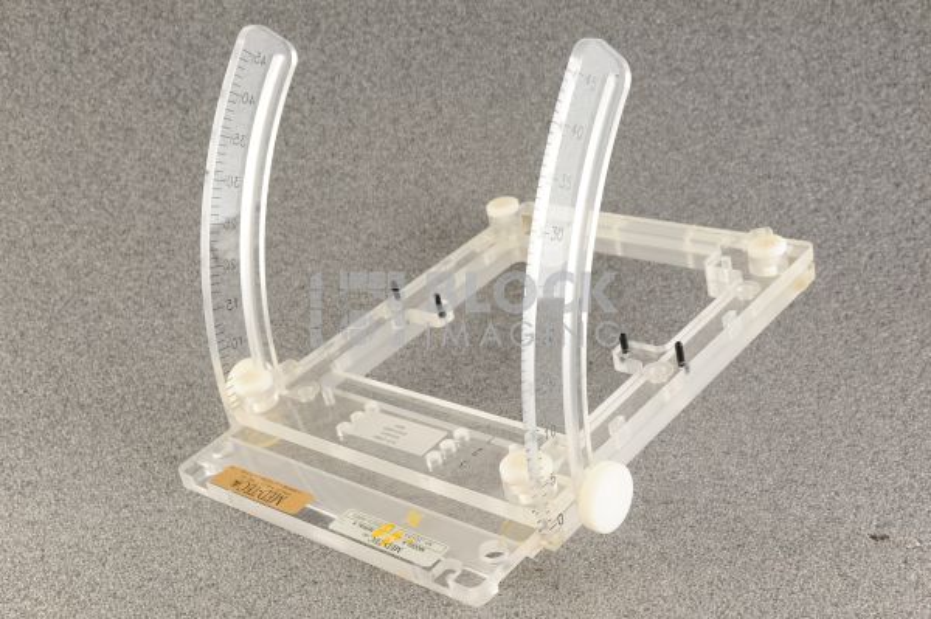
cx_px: 466
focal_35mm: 50
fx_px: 1292
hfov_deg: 39.6
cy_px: 310
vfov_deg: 26.9
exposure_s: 1/160
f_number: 13
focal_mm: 50
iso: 1600
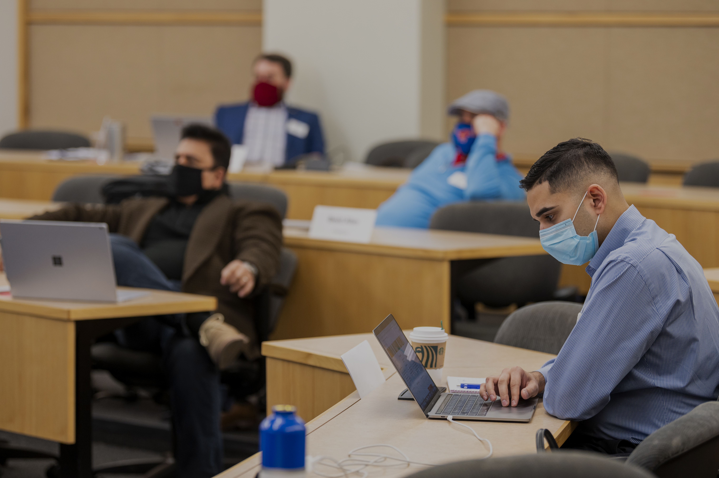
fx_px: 2235
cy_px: 239
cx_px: 360
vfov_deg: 12.2
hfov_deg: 18.3
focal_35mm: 112
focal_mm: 112
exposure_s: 1/250
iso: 1250
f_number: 2.8
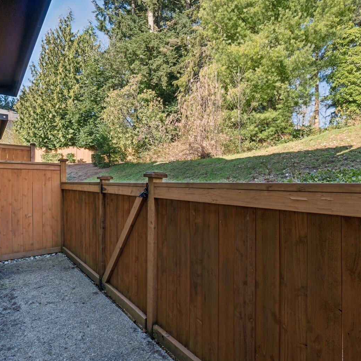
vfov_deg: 72.1
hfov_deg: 71.8
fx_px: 248
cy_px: 181
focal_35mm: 21
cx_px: 205
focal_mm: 10
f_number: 9
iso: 250
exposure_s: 1/25
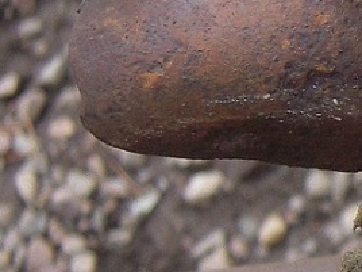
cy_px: 51
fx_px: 2886
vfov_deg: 5.4
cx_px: 929
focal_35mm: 276
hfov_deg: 6.7
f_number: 3.3
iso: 125
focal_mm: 8.1
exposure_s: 1/50
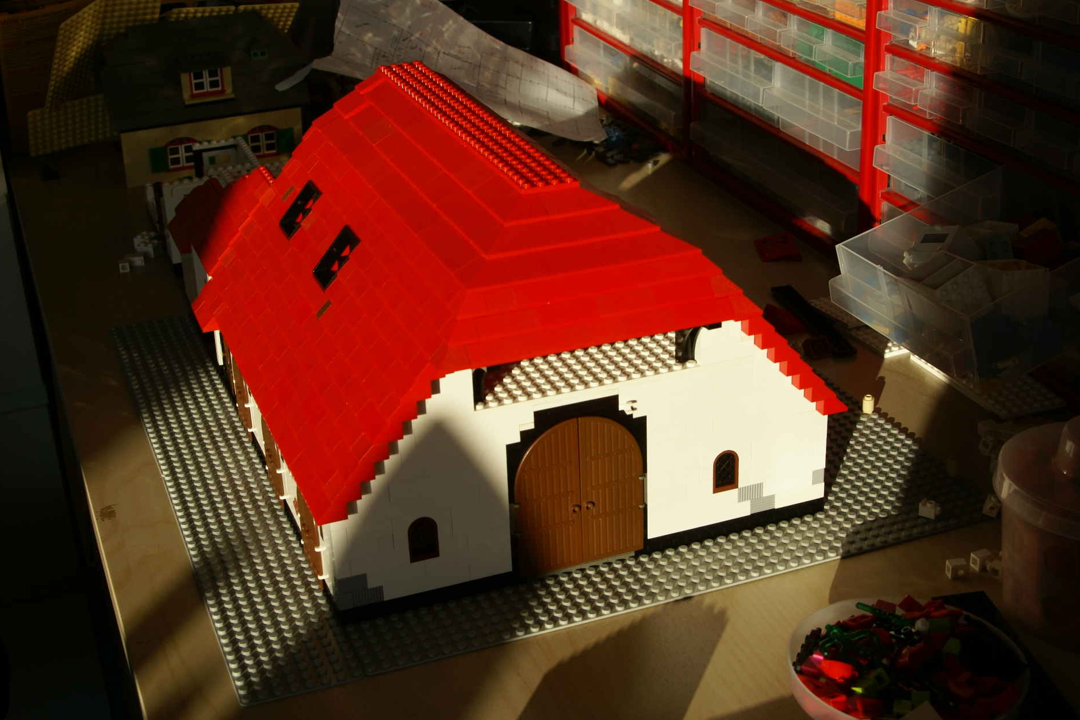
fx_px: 1380
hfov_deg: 42.7
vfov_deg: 29.2
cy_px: 355
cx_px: 546
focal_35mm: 46
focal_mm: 30
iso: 100
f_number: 9
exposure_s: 1/125
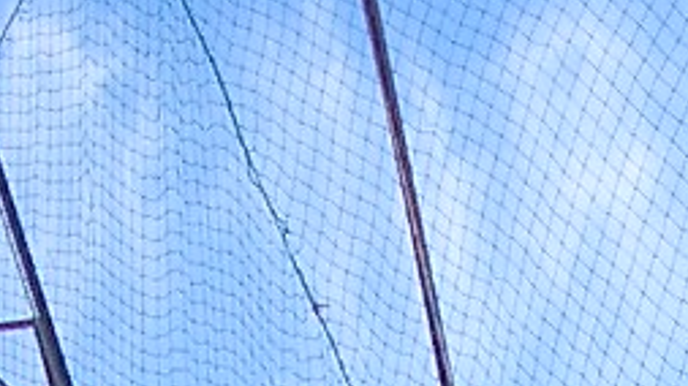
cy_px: 1356
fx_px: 5160
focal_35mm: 283
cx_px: 277
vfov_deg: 4.1
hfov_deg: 7.6
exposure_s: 1/500
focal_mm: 6.8
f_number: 2.8
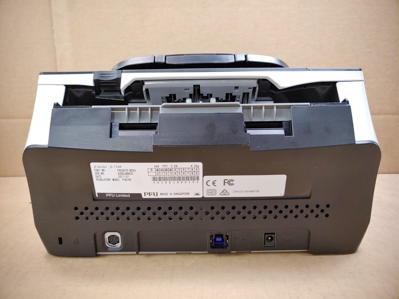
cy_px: 150
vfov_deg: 53.1
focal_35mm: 26
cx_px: 200
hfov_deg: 67.3
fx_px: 300
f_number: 1.8
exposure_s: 1/60
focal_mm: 4.36
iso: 50
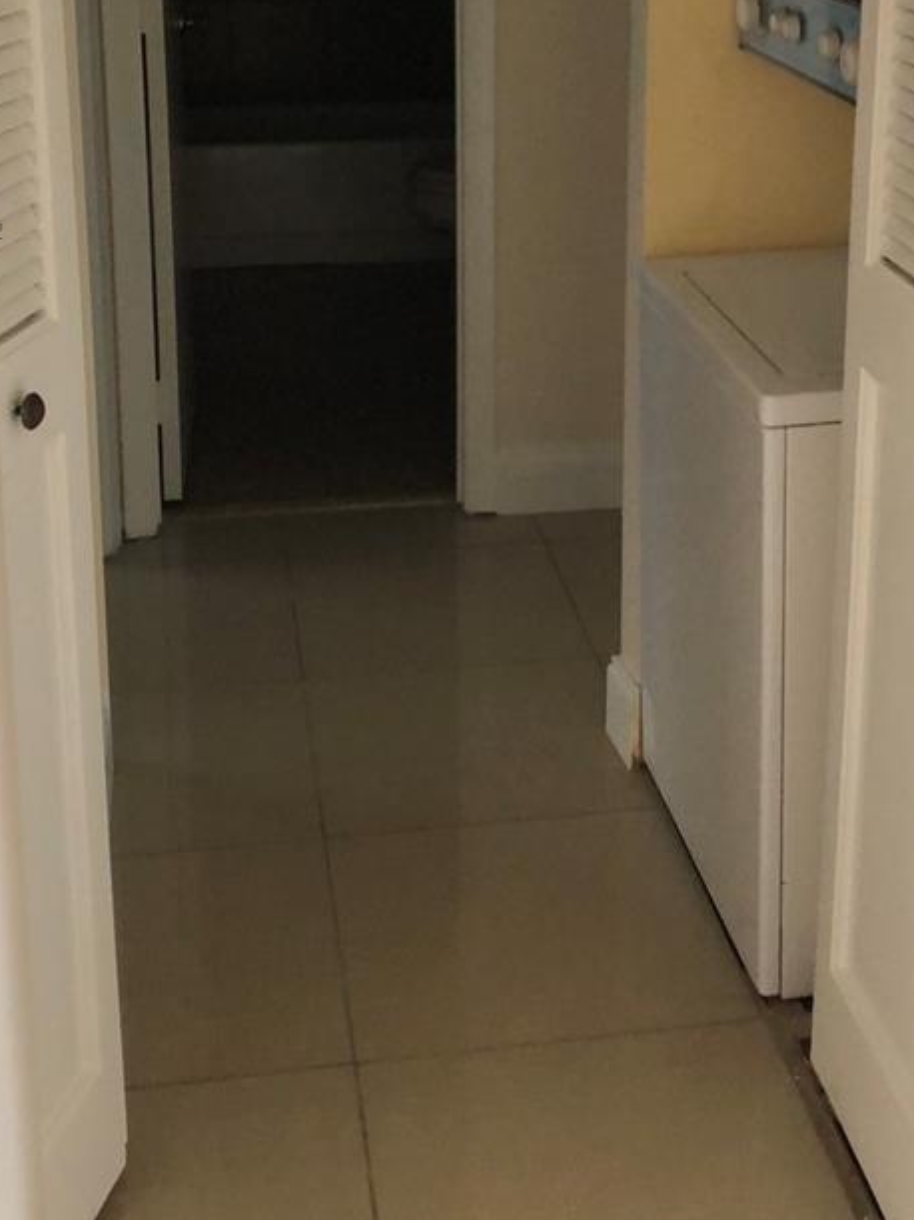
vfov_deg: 33.8
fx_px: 1937
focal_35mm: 55
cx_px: 533
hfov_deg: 26.5
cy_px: 230
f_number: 1.8
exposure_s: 1/60
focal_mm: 3.99
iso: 250
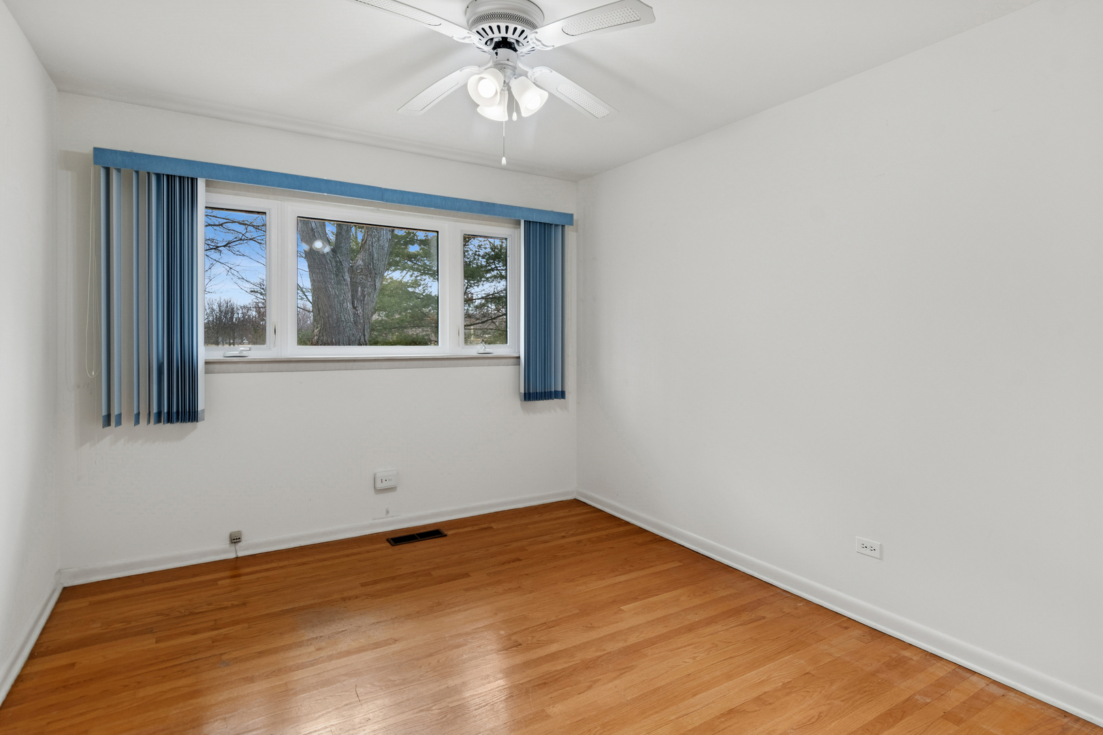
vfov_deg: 67.4
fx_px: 551
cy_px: 368
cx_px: 552
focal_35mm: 18
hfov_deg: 90.0
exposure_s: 1/13
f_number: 8
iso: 320
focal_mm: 12
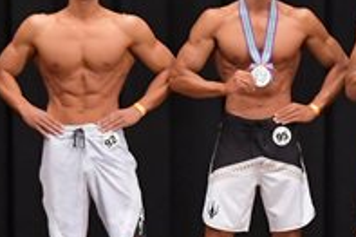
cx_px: 357
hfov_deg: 4.3
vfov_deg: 2.8
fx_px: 4782
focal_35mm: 484
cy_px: 51
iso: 6400
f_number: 5.6
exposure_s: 1/400
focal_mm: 82
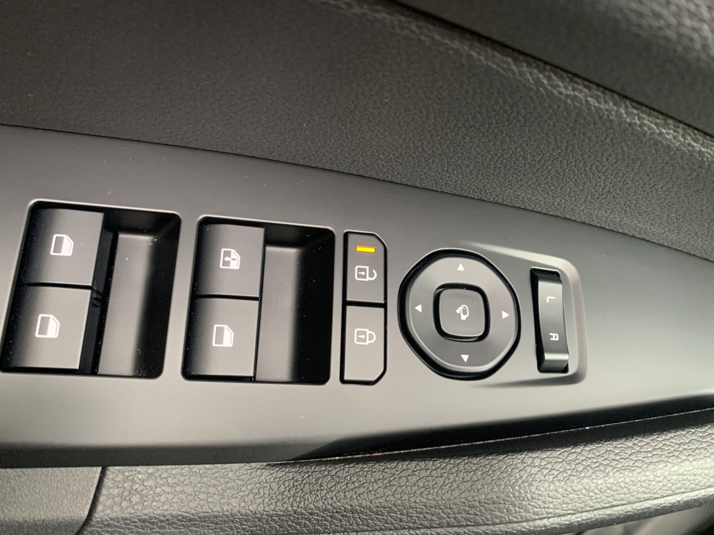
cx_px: 357
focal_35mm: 26
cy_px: 268
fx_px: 536
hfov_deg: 67.3
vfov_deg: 53.1
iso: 320
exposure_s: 1/60
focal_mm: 4.25
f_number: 1.8
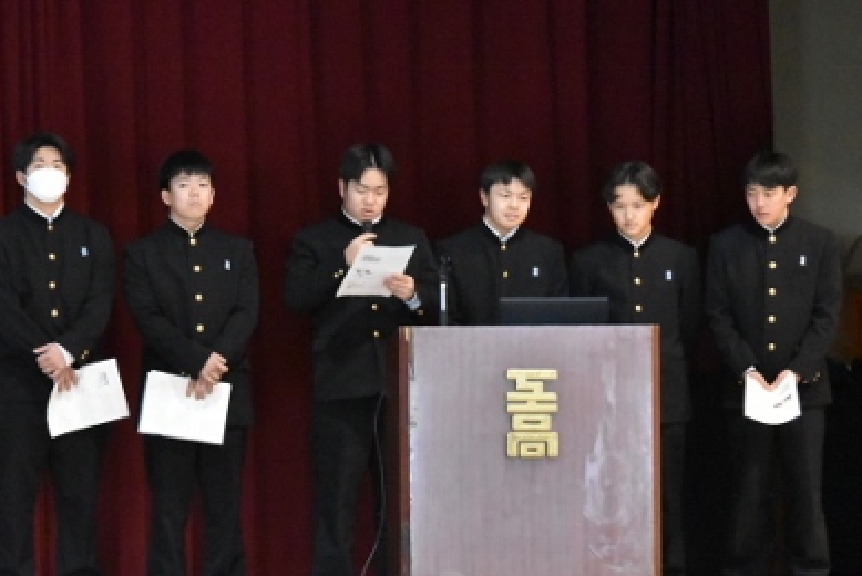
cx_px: 319
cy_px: 410
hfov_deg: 6.7
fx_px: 7400
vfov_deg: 4.5
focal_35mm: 309
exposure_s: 1/60
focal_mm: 125
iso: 9000
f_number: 4.8
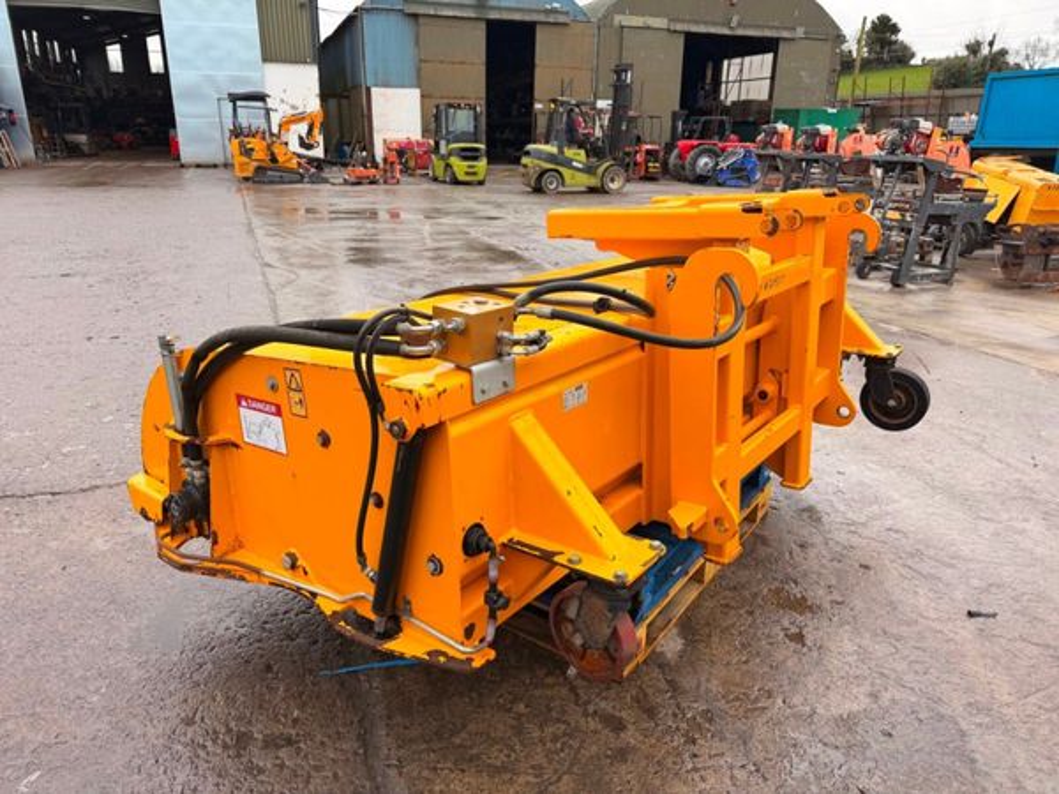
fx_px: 734
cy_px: 397
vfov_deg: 56.8
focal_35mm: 24
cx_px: 530
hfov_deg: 71.6
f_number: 1.78
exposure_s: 1/796
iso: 80
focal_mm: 6.76
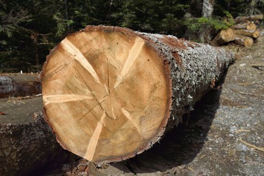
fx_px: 293
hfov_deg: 48.5
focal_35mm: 40
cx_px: 132
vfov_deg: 33.4
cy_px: 88
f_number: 8
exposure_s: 1/1000
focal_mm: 40
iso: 200
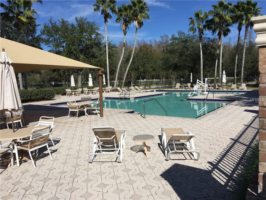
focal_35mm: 29
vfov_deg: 48.2
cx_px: 133
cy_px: 100
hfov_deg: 61.7
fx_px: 223
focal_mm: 4.15
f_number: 2.2
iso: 32
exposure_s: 1/3300
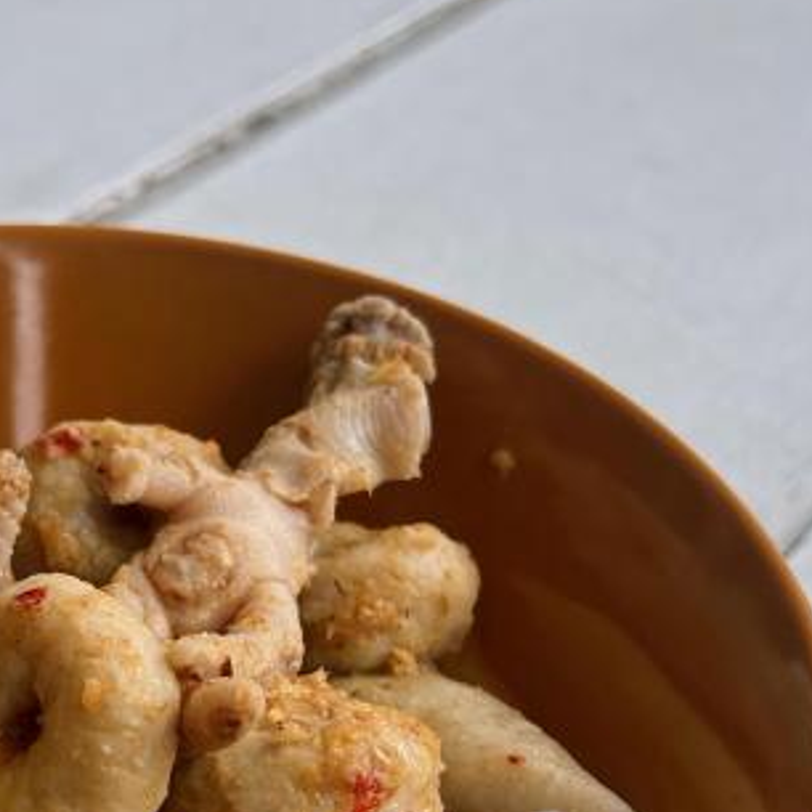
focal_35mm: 46
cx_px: 285
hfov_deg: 36.5
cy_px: 772
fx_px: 1221
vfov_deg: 34.2
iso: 50
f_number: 1.5
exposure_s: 1/1431
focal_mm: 5.7
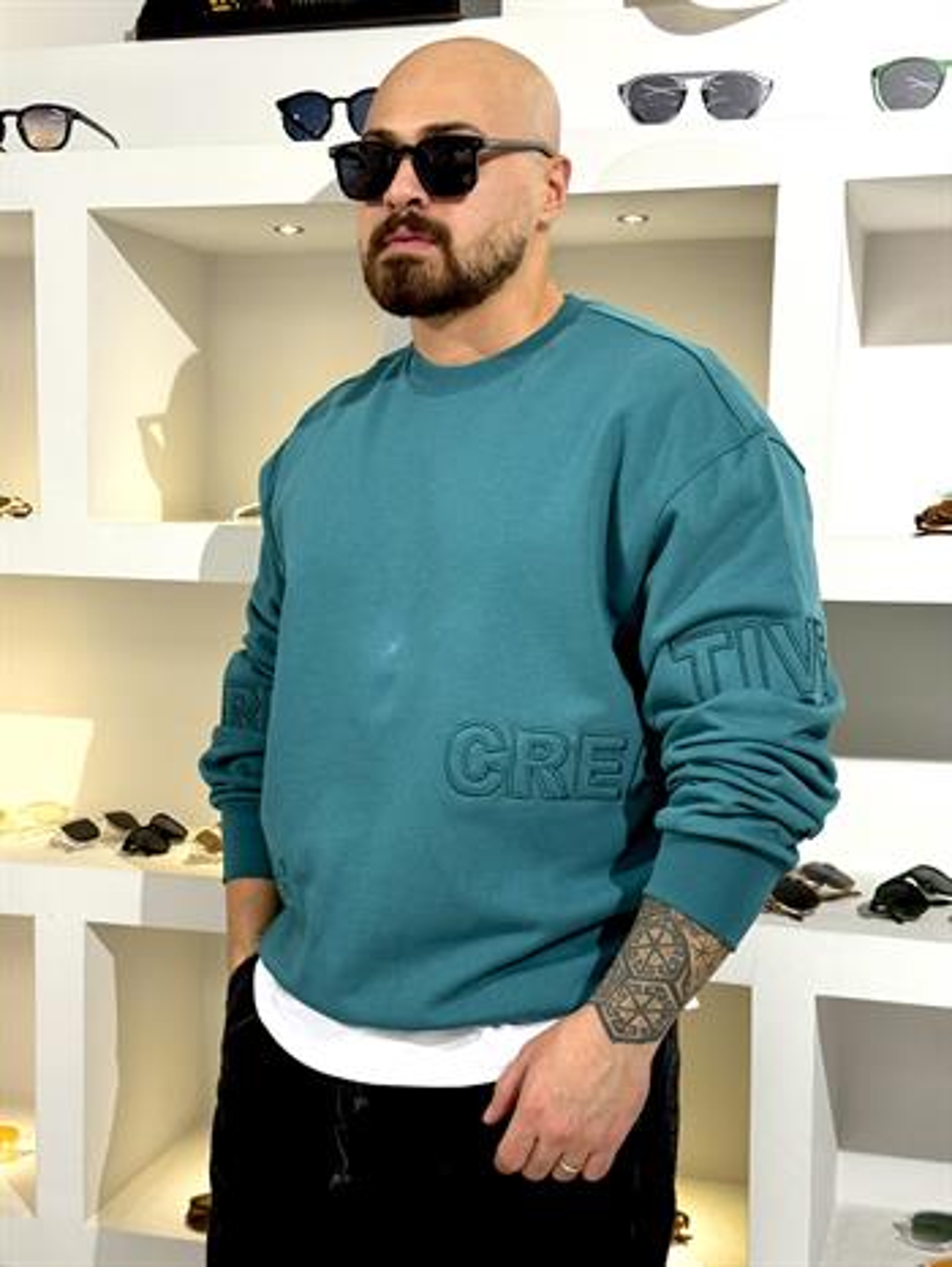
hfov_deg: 30.3
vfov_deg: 39.6
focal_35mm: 48
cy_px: 634
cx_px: 476
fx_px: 1759
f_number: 1.78
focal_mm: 6.76
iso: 125
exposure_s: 1/100
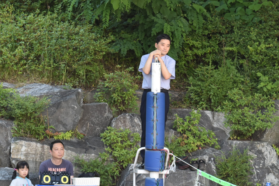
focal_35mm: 172
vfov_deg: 8.0
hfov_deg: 11.9
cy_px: 115
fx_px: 1334
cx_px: 116
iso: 400
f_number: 6.3
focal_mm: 70
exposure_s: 1/160
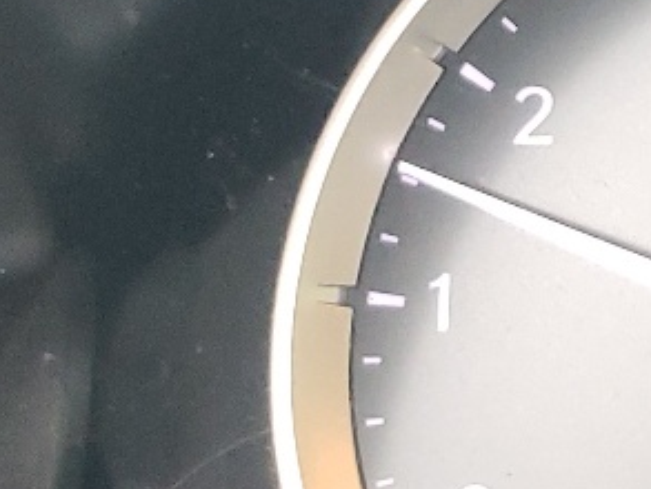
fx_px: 2672
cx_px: 1600
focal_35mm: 142
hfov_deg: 11.4
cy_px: 127
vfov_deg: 10.4
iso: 254
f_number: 1.5
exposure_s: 1/50
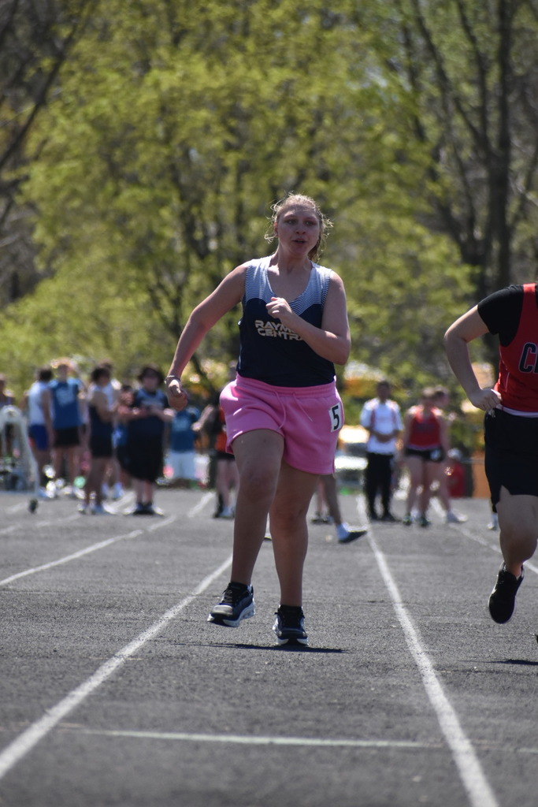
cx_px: 269
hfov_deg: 3.1
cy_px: 404
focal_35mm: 450
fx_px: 10083
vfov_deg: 4.6
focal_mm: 300
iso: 400
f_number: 6.3
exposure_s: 1/1000
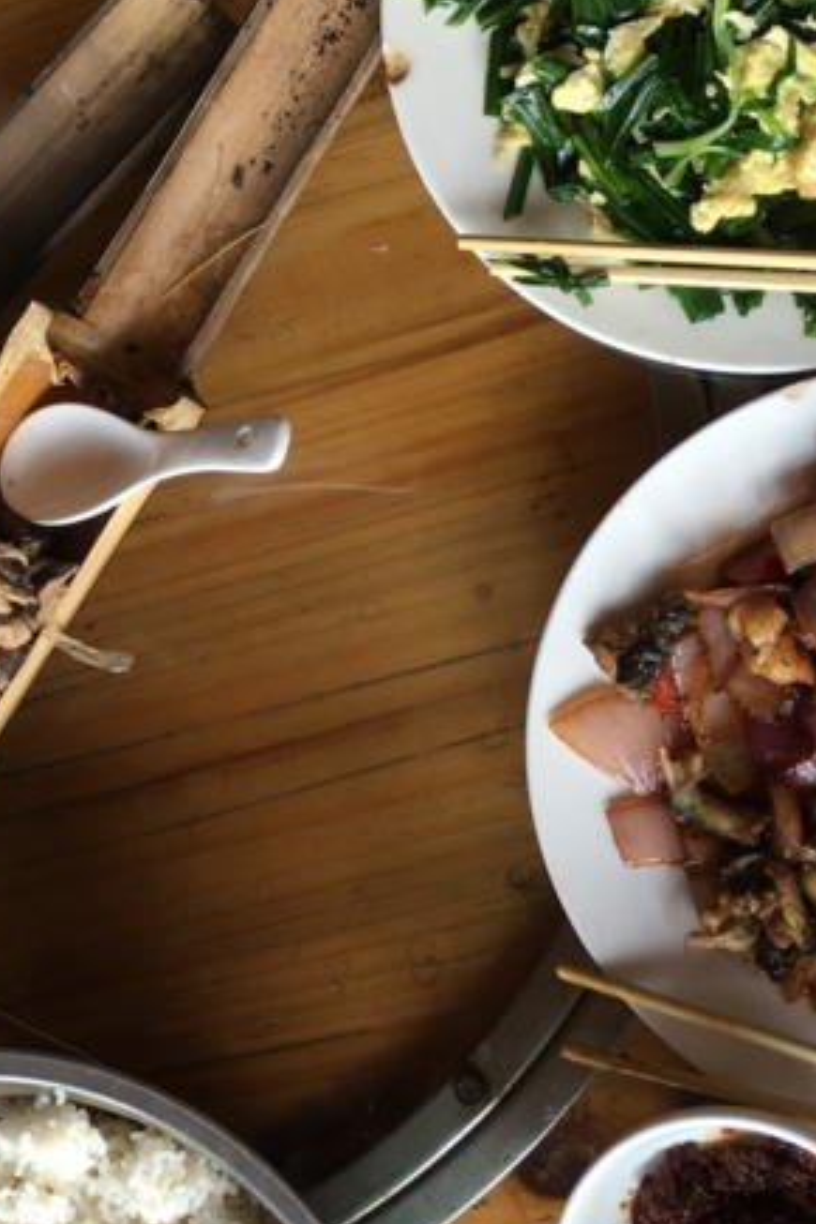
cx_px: -37
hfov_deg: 18.6
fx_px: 2414
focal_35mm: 71
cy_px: 521
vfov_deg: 28.4
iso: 25
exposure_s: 1/100
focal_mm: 4.15
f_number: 2.2
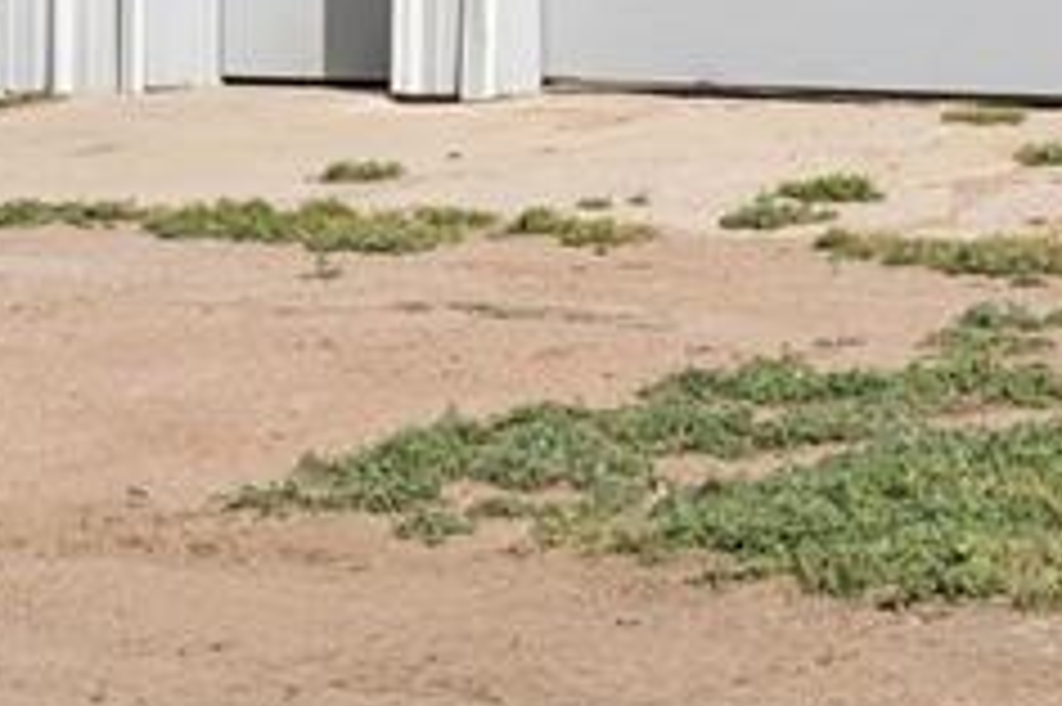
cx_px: 1768
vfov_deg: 7.4
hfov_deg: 10.7
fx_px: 5365
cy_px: -432
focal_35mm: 182
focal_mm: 42
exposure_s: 1/1250
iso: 400
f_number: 9
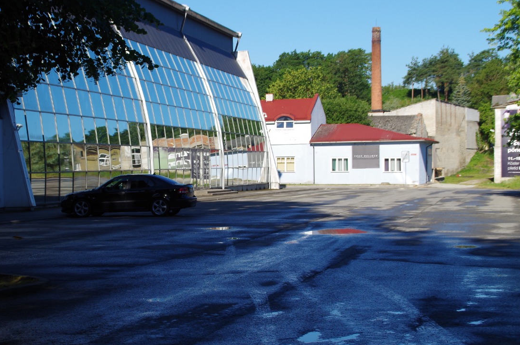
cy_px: 181
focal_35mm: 90
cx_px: 174
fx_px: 1297
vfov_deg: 15.1
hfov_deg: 22.6
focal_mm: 40
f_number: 7.1
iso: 100
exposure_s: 1/320
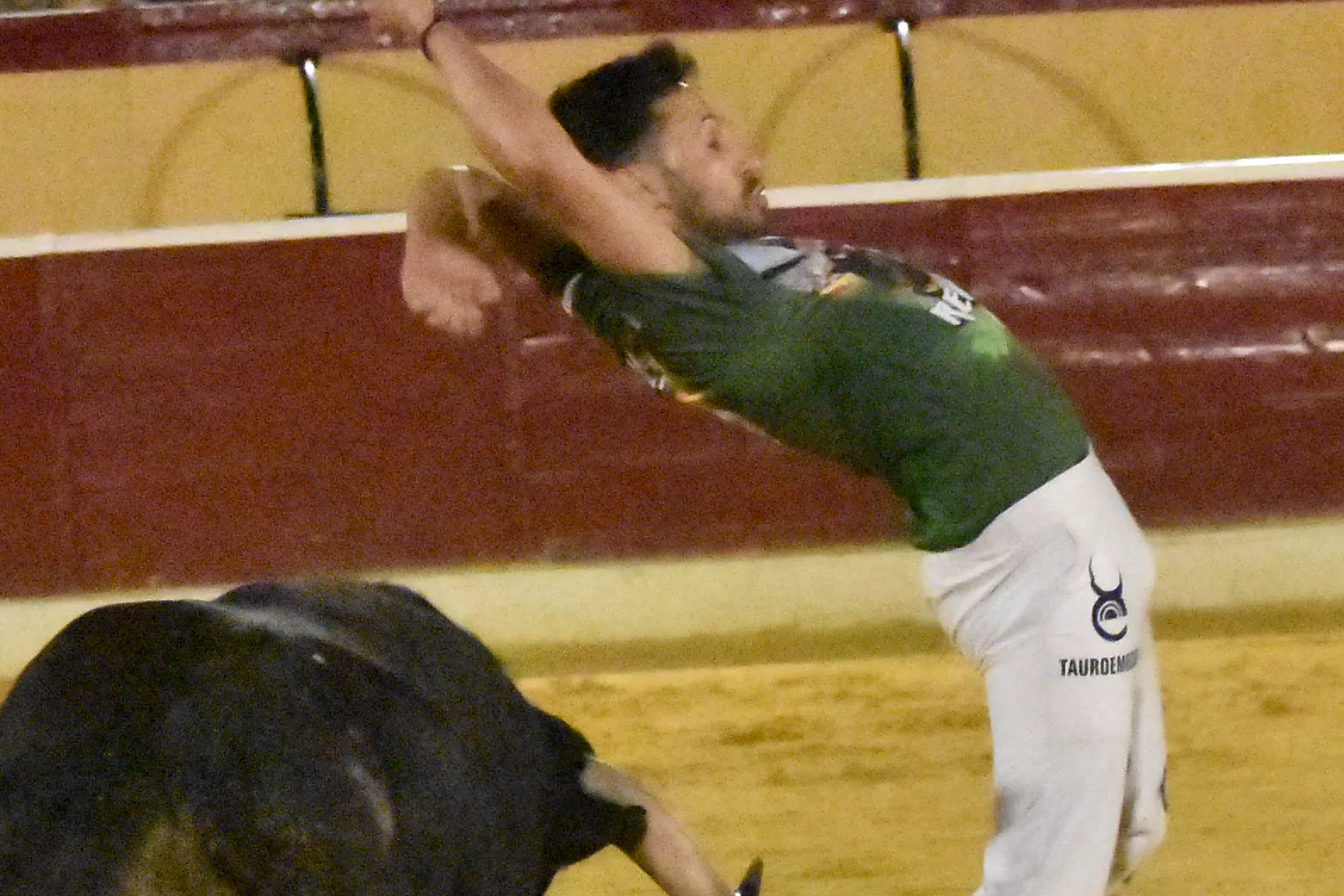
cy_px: 656
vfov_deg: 3.5
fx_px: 14856
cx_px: 459
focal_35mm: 398
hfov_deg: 5.2
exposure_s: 1/400
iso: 25600
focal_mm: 70
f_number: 5
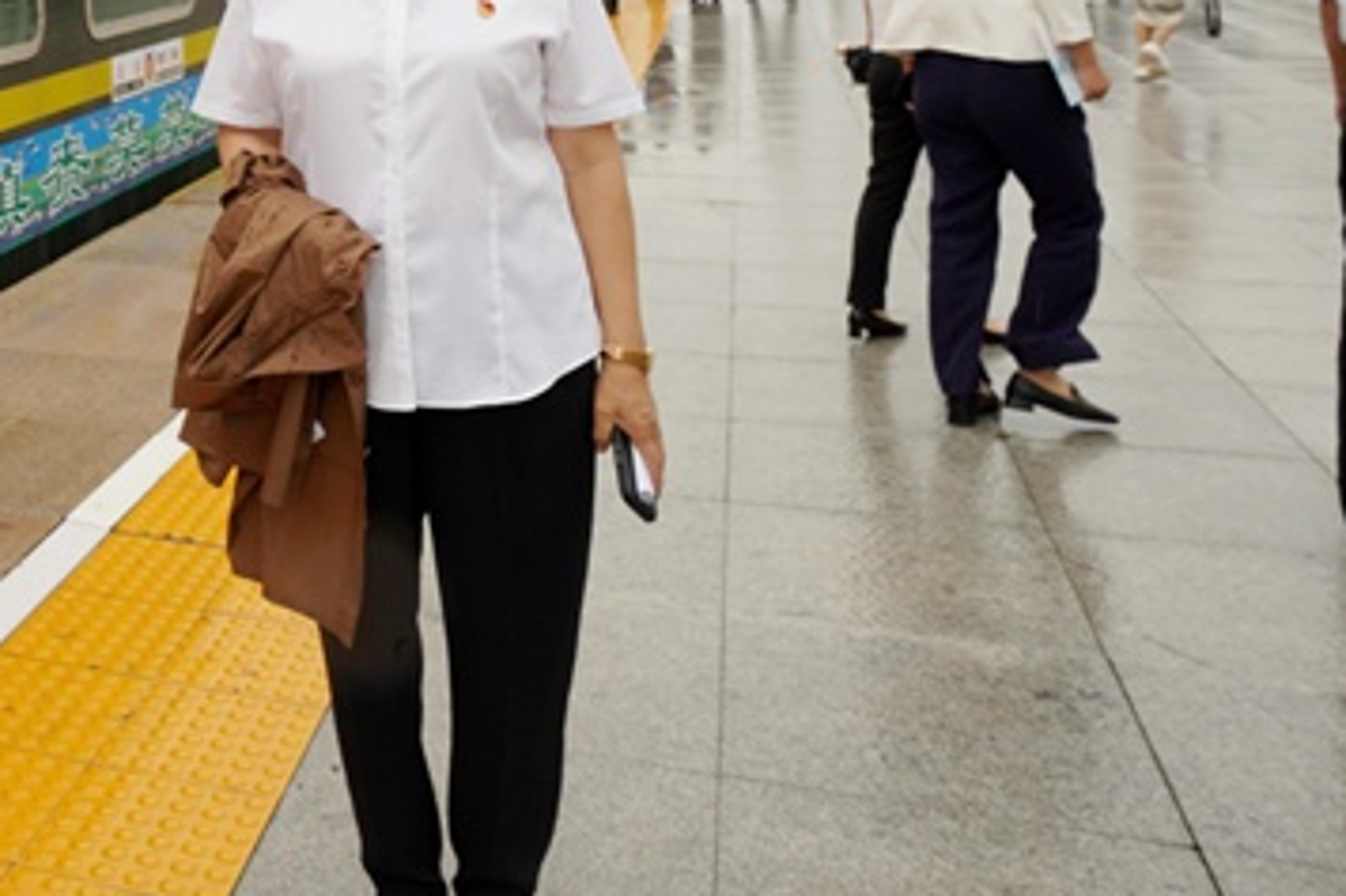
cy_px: -62
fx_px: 1607
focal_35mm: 43
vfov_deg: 28.6
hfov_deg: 39.9
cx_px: -4
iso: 800
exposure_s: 1/200
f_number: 9
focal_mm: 18
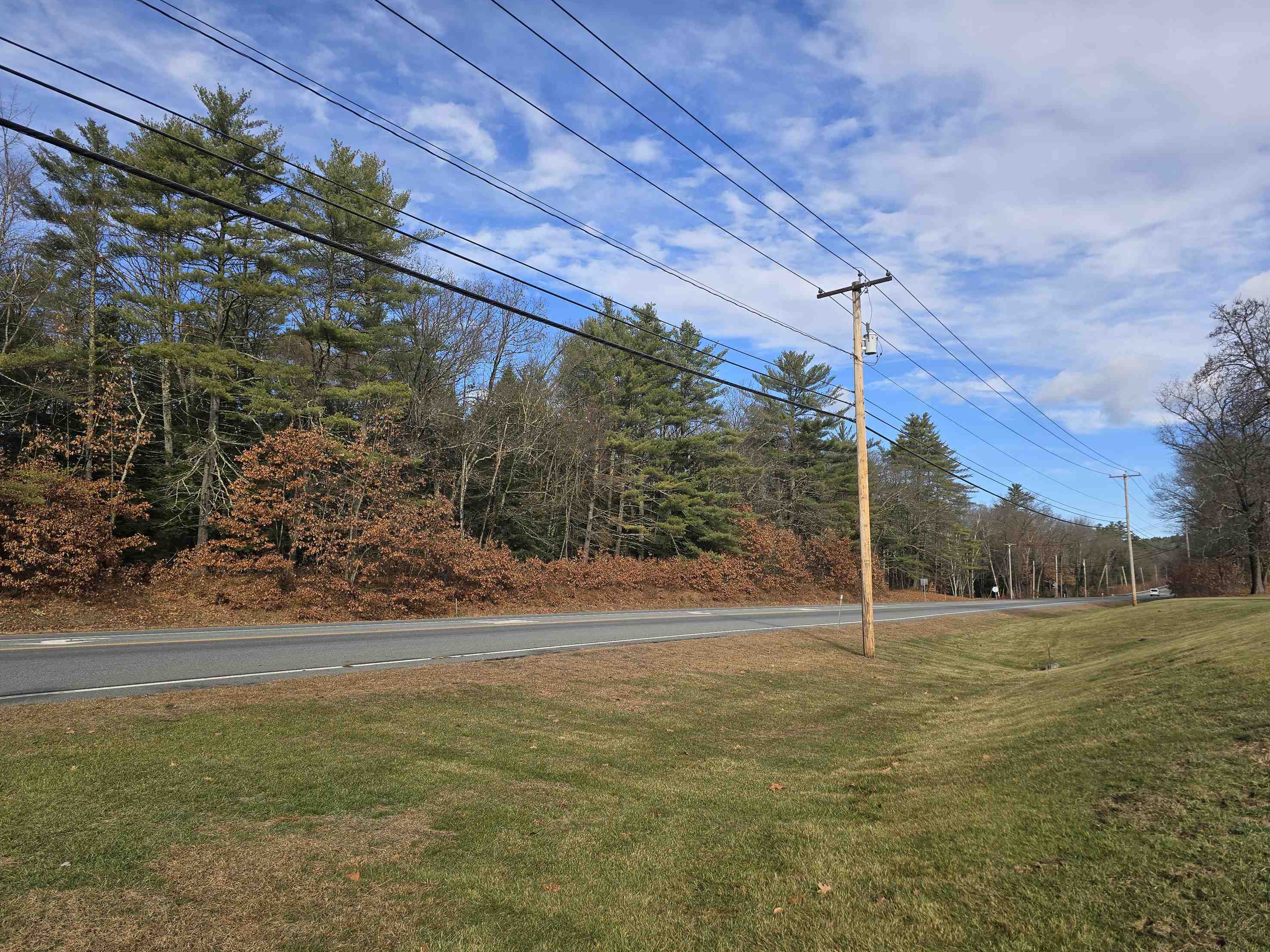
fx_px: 881
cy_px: 495
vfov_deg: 56.8
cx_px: 620
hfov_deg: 71.6
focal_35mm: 24
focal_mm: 6.3
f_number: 1.7
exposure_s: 1/531
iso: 12
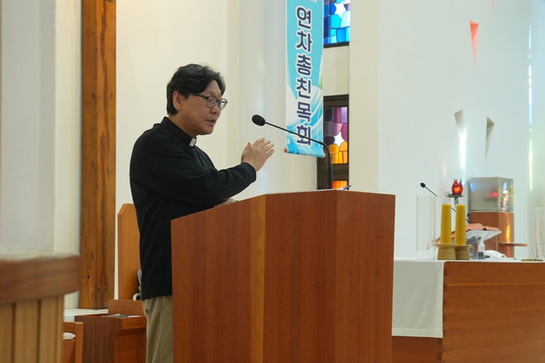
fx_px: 1044
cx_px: 297
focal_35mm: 69
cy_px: 182
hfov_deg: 29.2
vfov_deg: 19.7
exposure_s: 1/100
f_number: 6.3
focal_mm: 42
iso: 2500
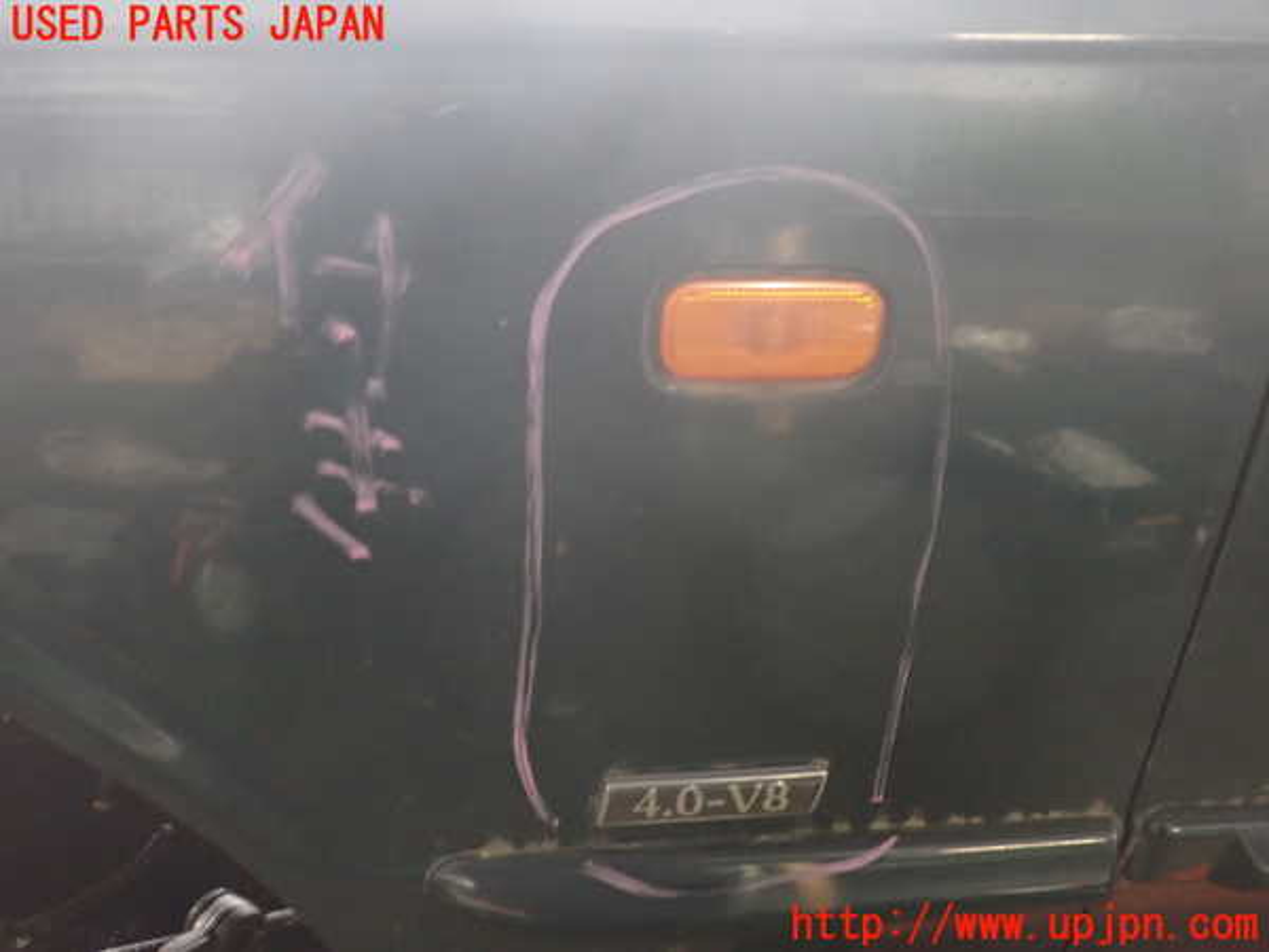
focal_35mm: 30
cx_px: 634
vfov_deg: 46.8
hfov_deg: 60.0
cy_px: 476
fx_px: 1100
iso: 800
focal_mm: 5.4
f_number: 2.3
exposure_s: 1/30
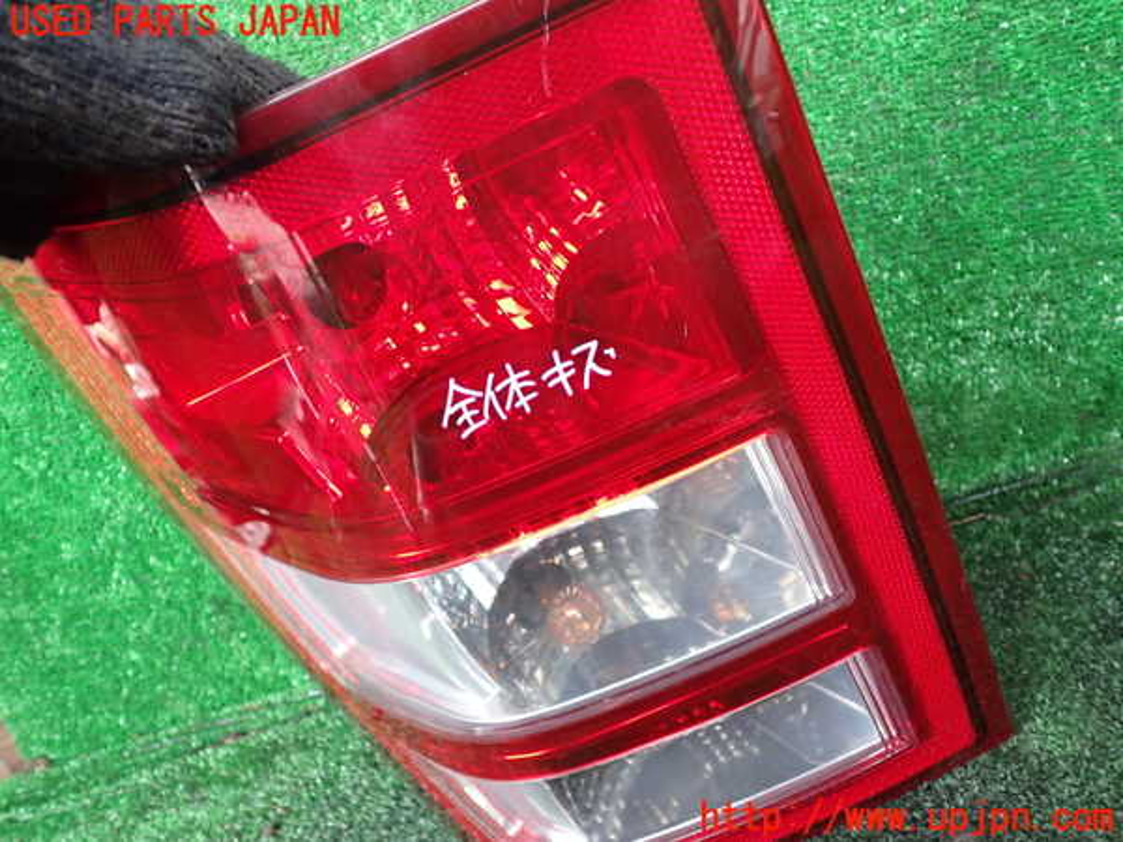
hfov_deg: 60.0
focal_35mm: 30
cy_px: 421
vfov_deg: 46.8
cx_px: 562
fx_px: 973
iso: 500
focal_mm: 5.4
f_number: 2.3
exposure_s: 1/30
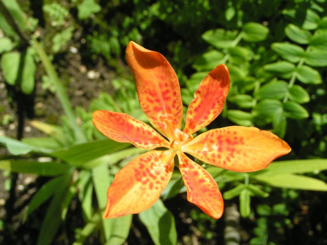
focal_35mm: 63
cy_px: 122
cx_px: 164
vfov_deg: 23.3
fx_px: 595
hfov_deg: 30.7
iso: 50
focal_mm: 9.7
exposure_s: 1/400
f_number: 5
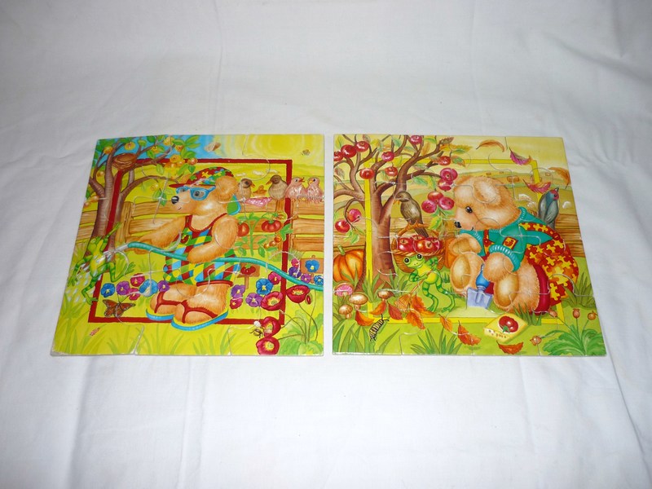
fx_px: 622
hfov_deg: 55.4
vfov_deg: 42.9
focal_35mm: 33
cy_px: 244
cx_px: 326
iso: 100
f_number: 2.8
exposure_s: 1/30
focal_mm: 5.5
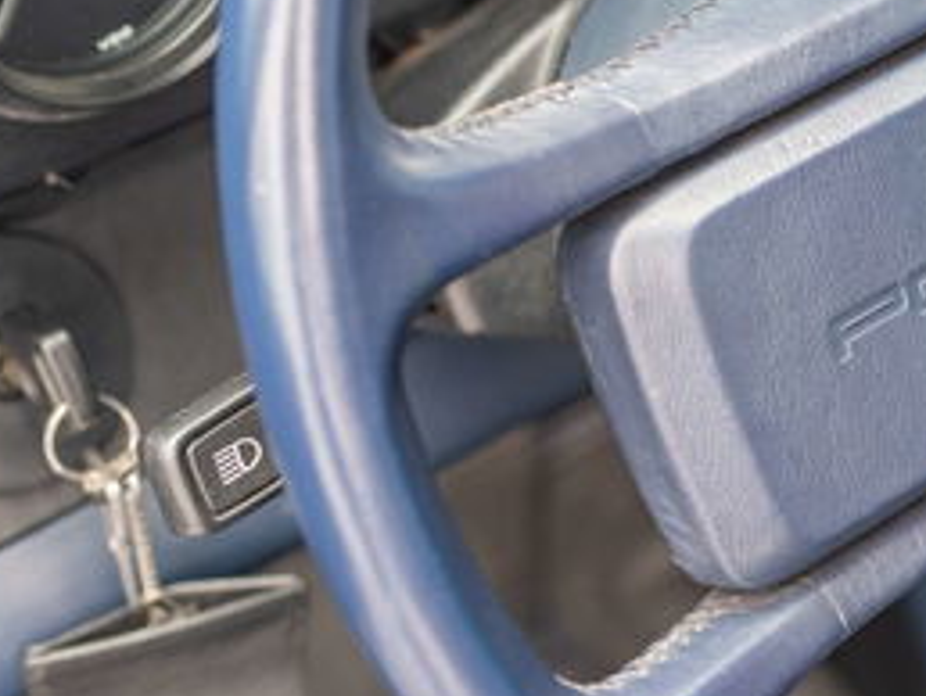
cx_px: 980
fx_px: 2678
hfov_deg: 18.9
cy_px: 201
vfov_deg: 14.8
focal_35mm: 100
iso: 640
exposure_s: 1/40
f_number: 2.8
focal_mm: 35
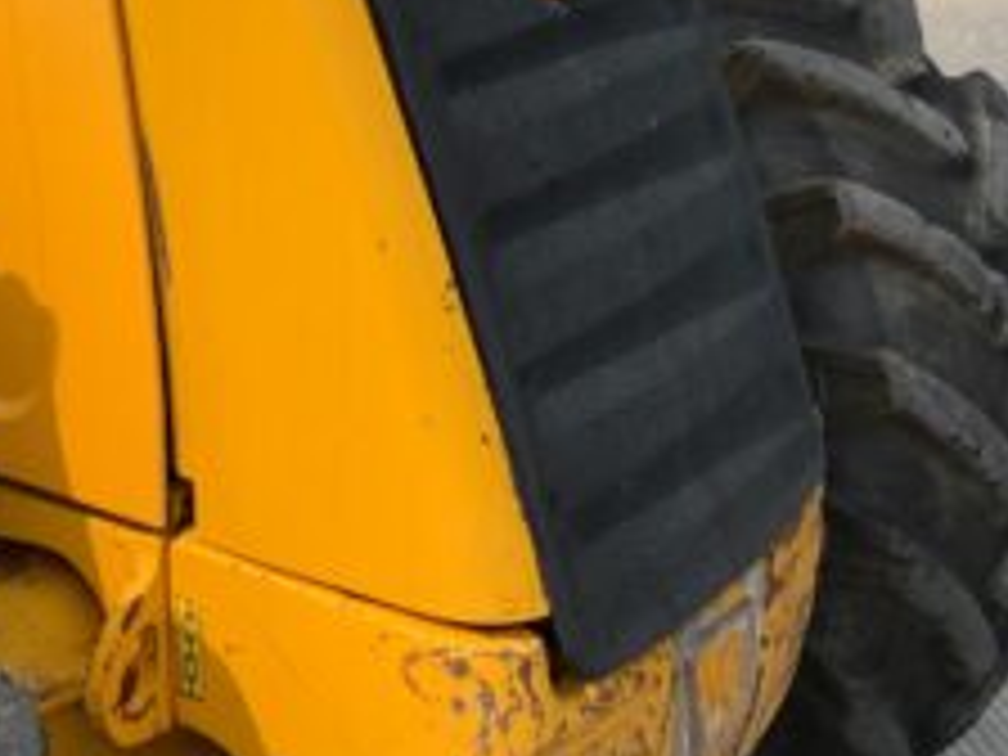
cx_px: 225
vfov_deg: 17.6
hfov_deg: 23.3
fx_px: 2417
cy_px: 126
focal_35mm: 83
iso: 16
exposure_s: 1/1534
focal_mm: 3
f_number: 1.8
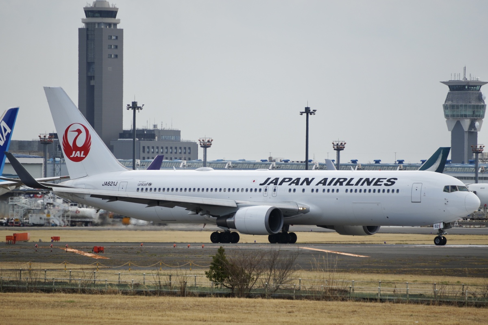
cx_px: 244
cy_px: 162
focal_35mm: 340
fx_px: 4609
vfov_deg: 4.0
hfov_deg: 6.1
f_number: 6.3
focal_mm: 227
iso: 125
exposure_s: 1/400
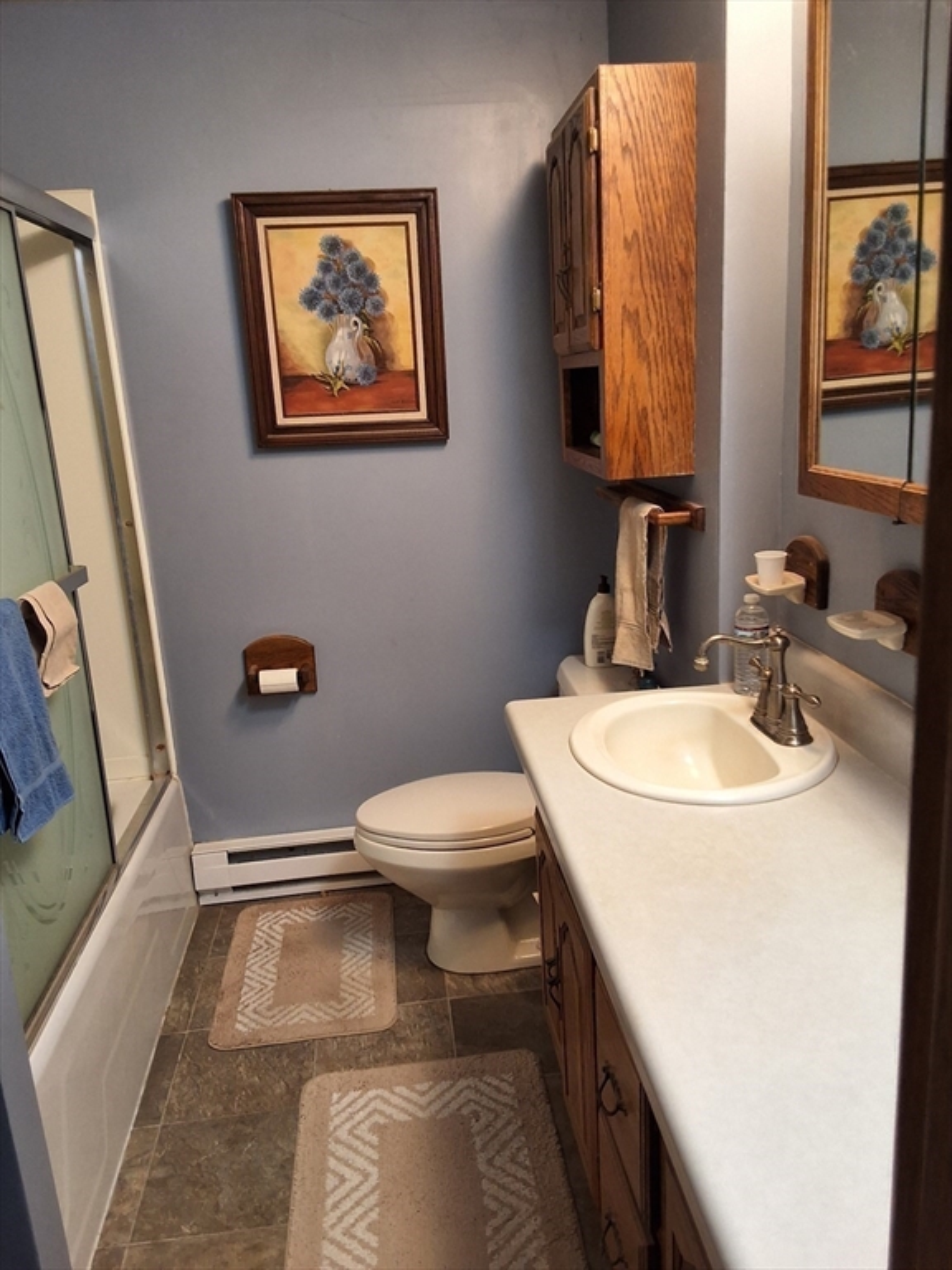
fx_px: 1027
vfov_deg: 63.4
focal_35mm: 28
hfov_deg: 49.7
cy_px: 635
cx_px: 476
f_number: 1.9
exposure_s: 1/30
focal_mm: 2.91
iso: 160
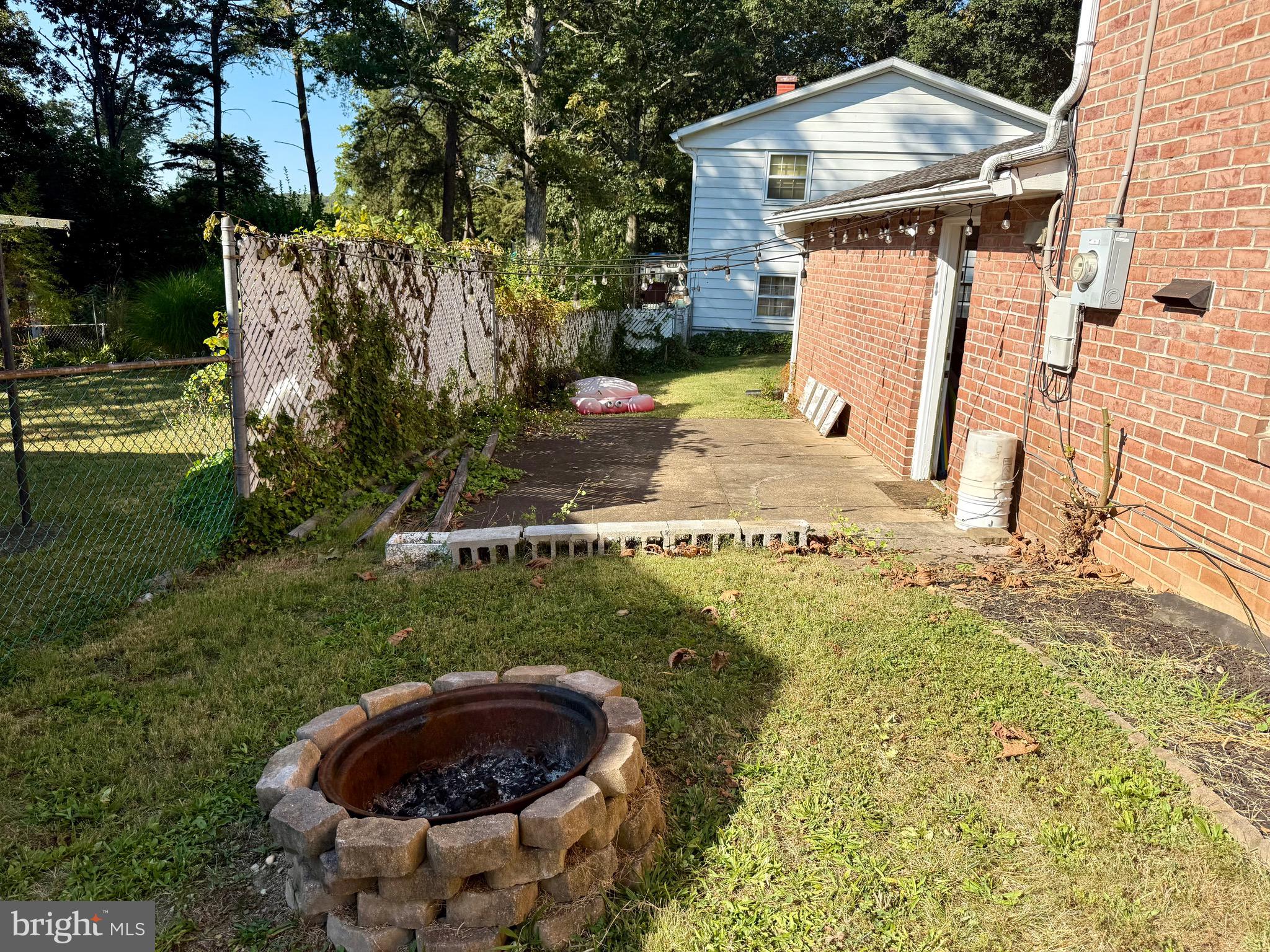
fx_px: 881
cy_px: 476
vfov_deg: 56.8
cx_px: 635
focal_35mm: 24
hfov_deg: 71.6
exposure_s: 1/2801
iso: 80
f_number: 1.78
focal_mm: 6.76
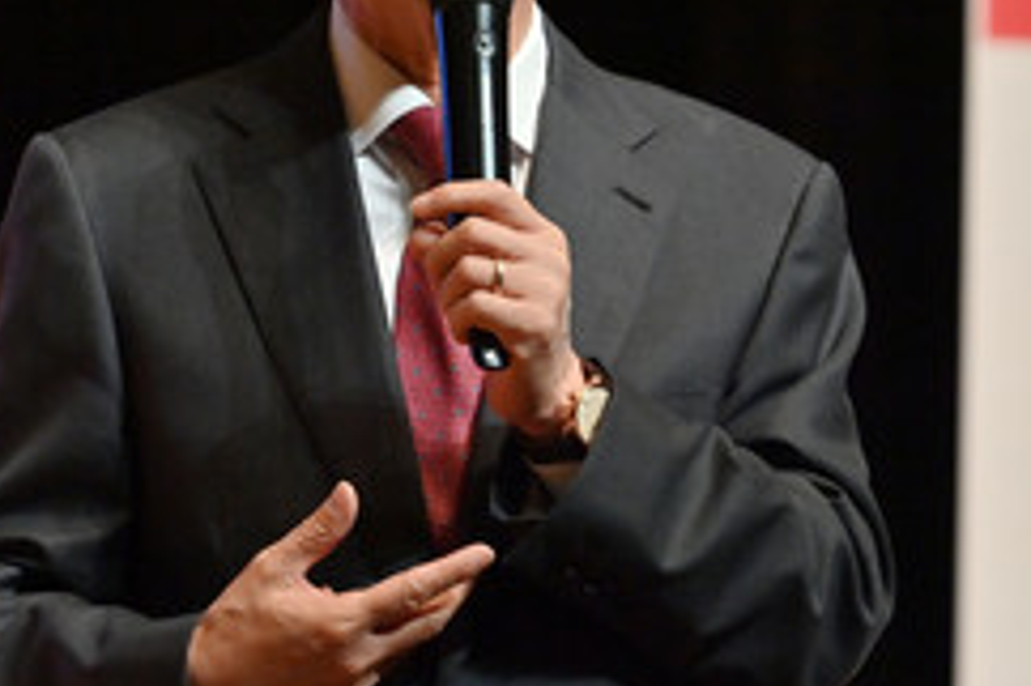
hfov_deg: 4.2
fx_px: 14195
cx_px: 635
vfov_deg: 2.8
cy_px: -51
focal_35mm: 496
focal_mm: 200
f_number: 5.6
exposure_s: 1/320
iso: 1000
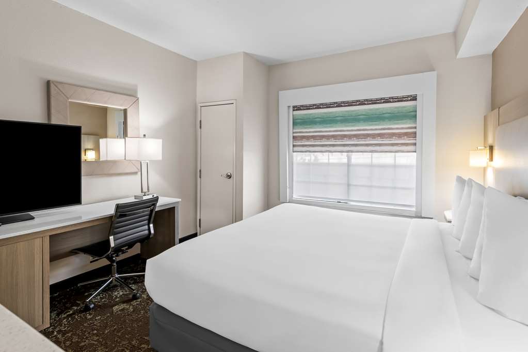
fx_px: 235
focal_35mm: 16
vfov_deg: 73.7
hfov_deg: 96.7
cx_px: 264
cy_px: 176
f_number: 8
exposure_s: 1/3
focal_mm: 16
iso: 400
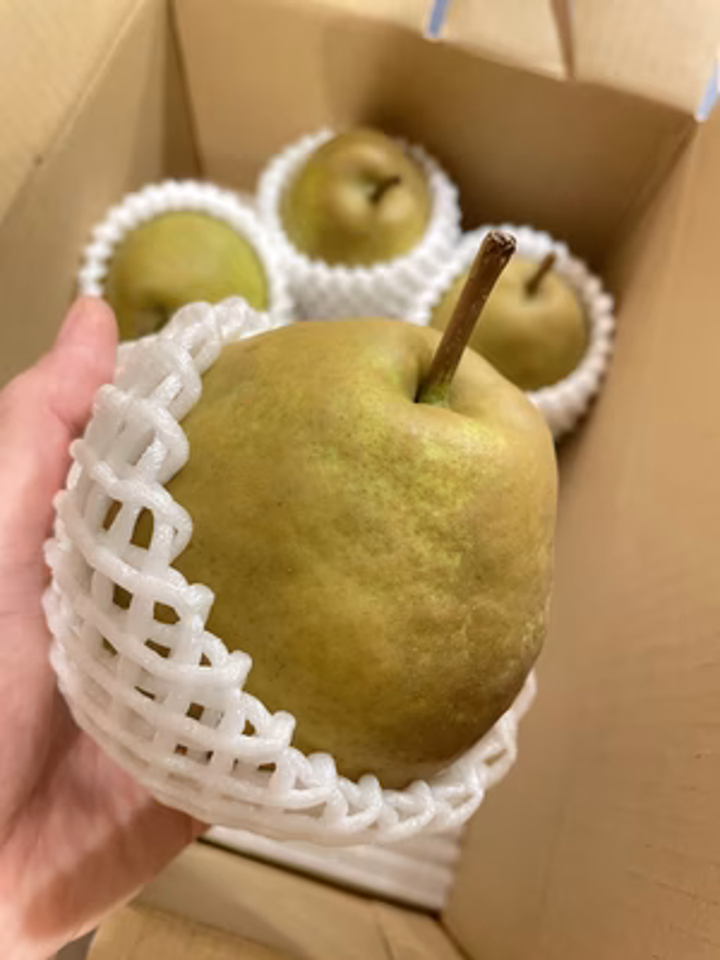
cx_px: 360
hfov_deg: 53.1
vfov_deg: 67.3
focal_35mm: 26
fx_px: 721
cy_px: 480
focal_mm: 4.2
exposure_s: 1/36
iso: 640
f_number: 1.6
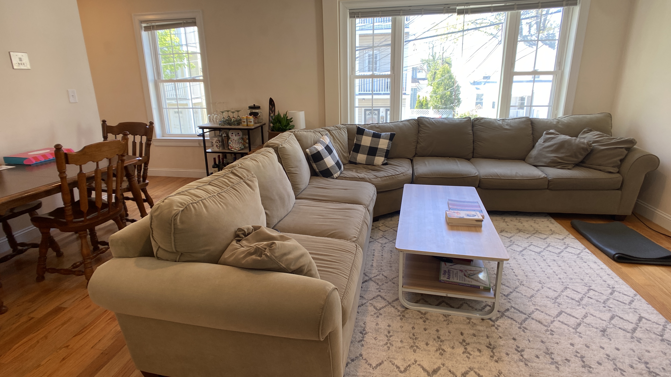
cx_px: 335
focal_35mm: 29
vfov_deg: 40.1
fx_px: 516
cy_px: 162
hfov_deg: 66.1
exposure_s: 1/120
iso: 80
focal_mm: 4.25
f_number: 1.8
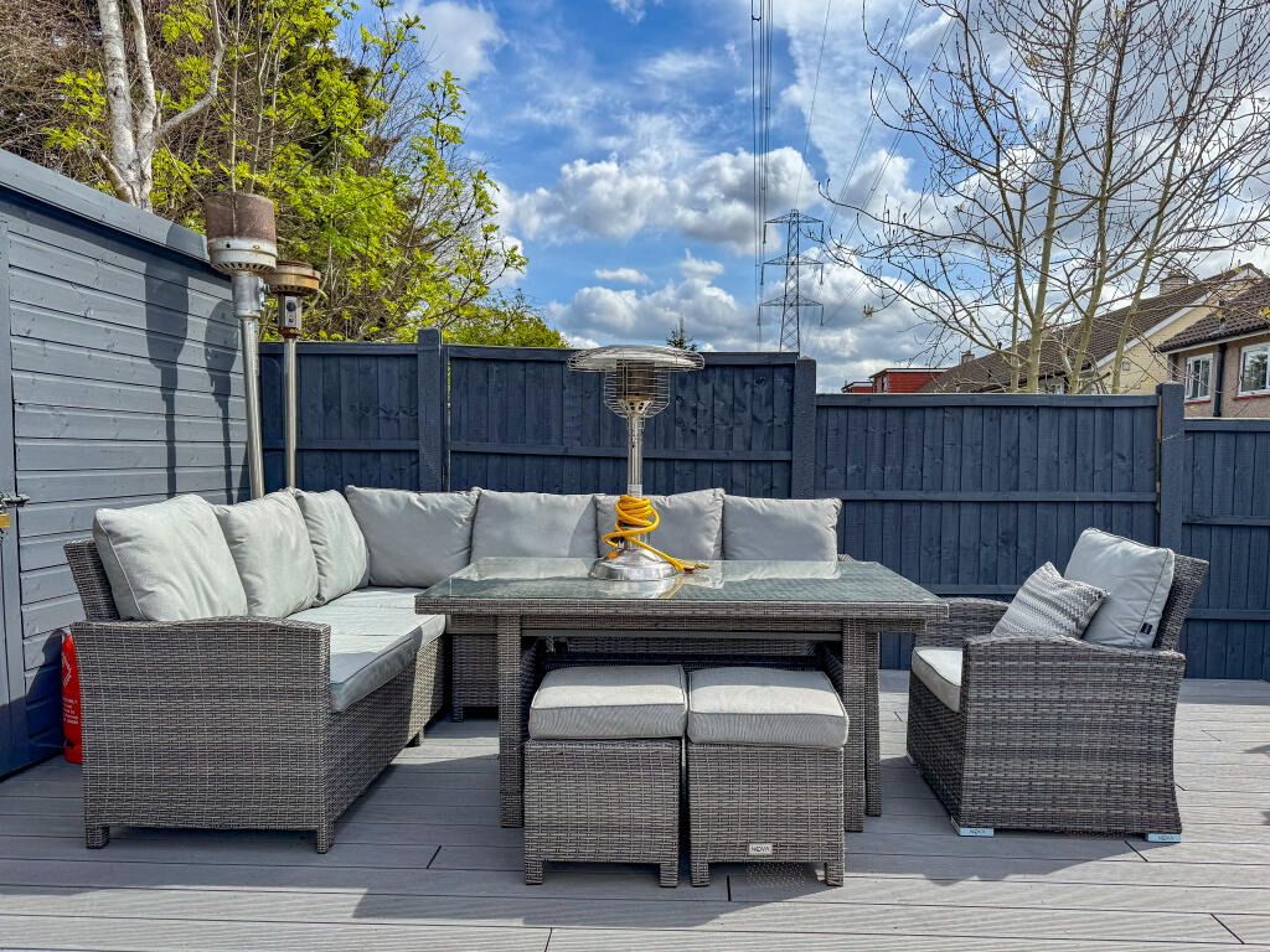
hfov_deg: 71.6
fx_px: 881
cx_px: 635
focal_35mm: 24
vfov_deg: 56.8
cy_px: 476
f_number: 1.8
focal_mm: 6.76
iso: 80
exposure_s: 1/4300
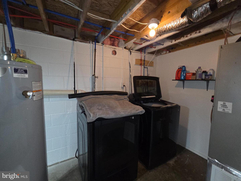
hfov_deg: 106.2
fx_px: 91
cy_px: 90
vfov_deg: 89.9
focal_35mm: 13
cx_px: 120
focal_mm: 2.2
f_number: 2.2
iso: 250
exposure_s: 1/60
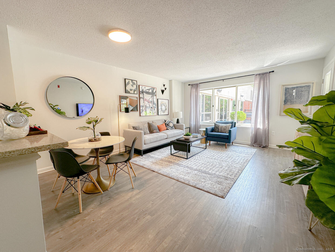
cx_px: 168
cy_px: 126
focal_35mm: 14
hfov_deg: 102.1
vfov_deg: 85.7
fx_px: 135
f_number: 2.2
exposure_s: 1/120
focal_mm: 2.22
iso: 100
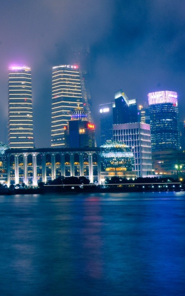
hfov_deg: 18.4
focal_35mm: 68
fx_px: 549
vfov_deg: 30.0
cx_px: -19
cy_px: 103
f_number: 20
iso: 100
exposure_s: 15
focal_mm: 20
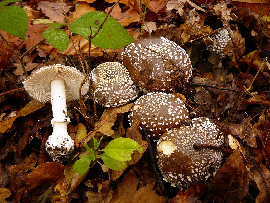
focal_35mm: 35
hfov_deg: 52.6
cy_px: 102
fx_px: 273
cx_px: 135
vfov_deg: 40.7
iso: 125
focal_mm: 5.2
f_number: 2.8
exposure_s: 1/30
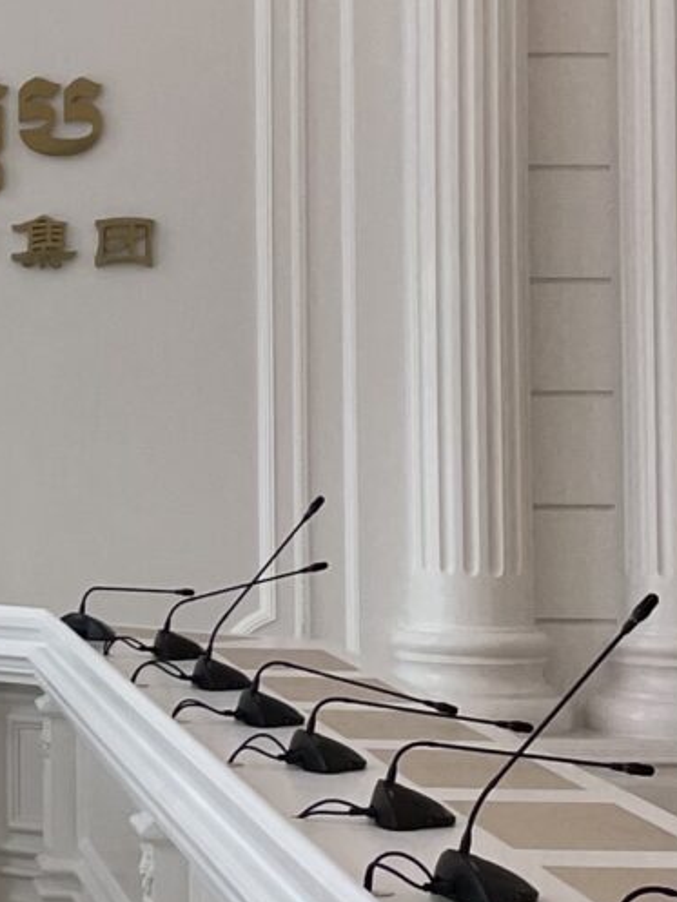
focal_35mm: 134
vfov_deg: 14.7
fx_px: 3493
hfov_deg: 10.7
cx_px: -314
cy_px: 227
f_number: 1.6
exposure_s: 1/324
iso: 32
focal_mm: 4.2
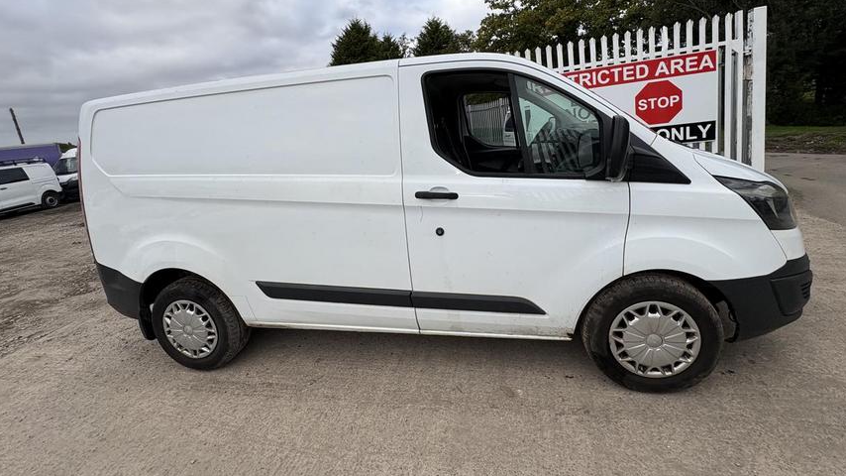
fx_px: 359
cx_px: 439
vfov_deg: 66.2
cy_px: 184
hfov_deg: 99.3
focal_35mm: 16
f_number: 2.2
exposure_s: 1/591
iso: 40
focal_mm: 2.22
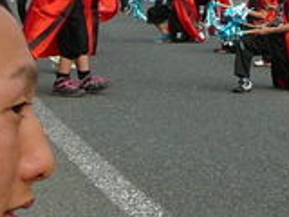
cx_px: 500
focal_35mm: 188
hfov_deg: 10.0
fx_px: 1570
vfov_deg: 7.8
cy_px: -56
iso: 100
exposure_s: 1/640
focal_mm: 7
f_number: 3.3
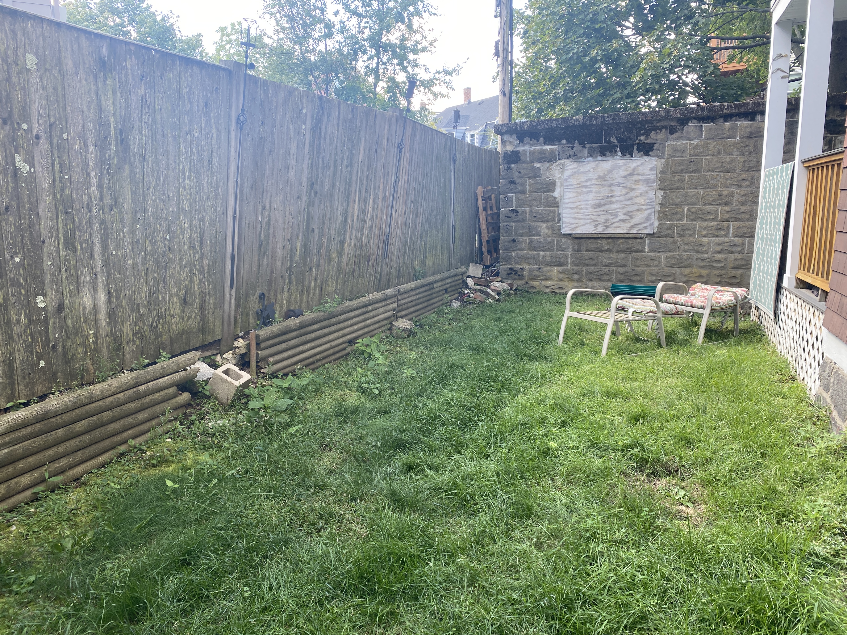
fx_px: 636
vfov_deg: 53.1
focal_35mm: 26
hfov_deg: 67.3
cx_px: 424
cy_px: 318
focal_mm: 4.25
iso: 32
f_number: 1.8
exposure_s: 1/122
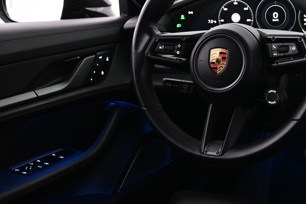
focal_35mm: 48
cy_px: 53
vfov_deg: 27.7
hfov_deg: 40.0
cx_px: 229
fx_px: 408
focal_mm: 18
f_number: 3.5
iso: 1600
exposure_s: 1/30
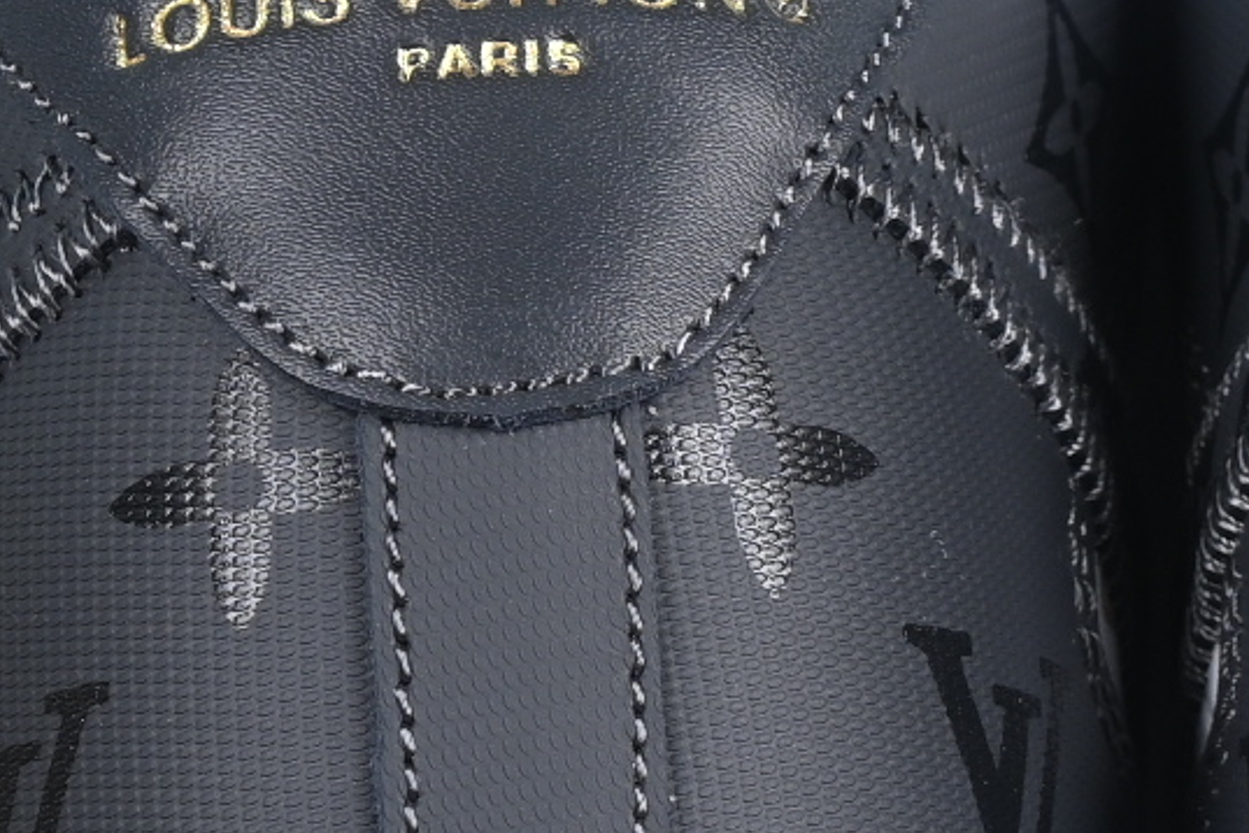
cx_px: 1244
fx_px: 13495
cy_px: 551
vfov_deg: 3.5
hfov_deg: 5.3
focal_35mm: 389
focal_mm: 50
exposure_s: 1/80
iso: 160
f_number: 7.1
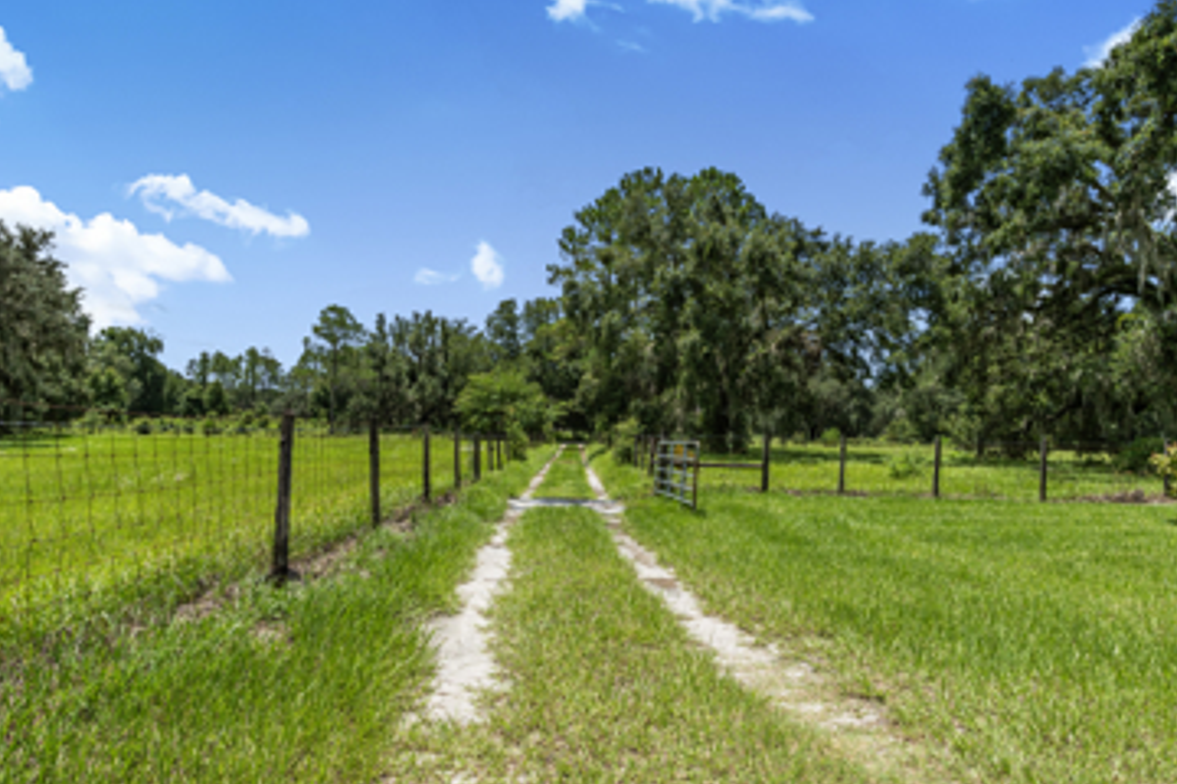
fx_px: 674
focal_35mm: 21
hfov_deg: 82.2
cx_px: 579
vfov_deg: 60.3
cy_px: 431
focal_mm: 11
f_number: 8
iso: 320
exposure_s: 1/800
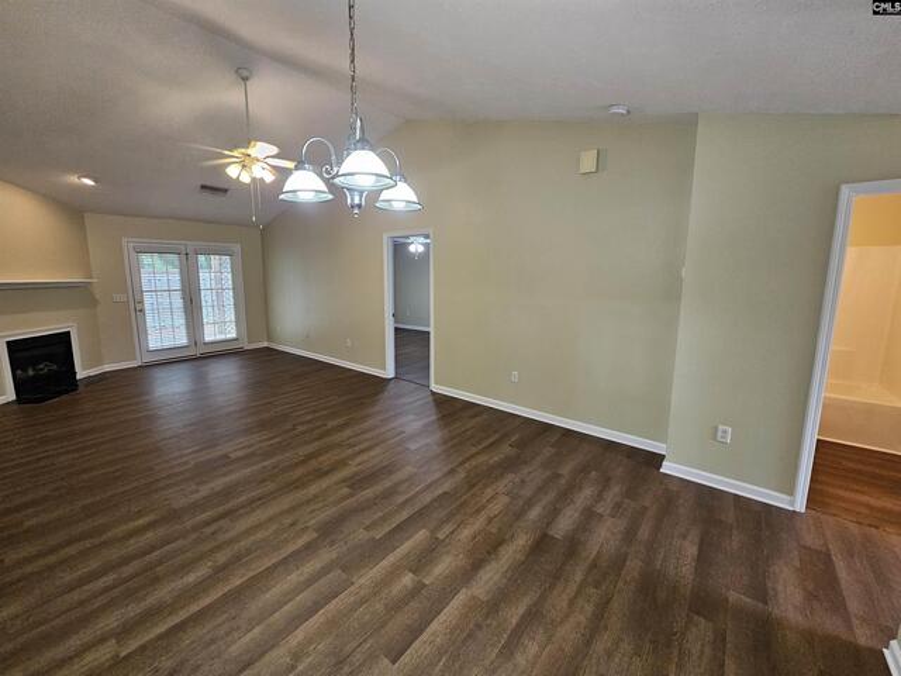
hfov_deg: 106.2
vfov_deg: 89.9
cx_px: 450
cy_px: 338
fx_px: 338
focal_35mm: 13
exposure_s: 1/60
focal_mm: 2.2
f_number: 2.2
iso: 320
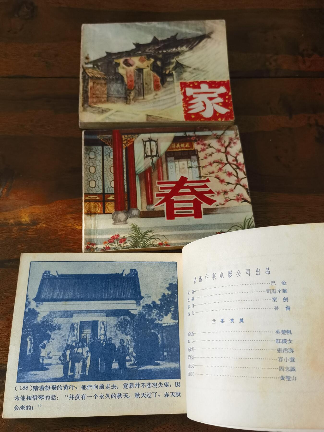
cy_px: 216
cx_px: 162
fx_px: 374
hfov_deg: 46.8
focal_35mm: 30
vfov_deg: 60.0
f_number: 1.9
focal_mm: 6.67
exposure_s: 1/461
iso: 160
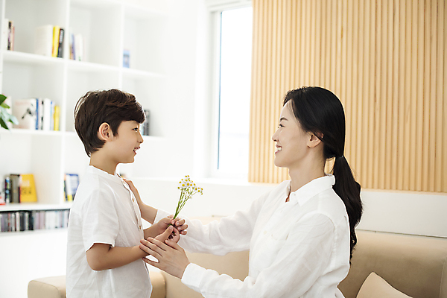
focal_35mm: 50
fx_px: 621
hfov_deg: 39.6
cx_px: 224
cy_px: 149
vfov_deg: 27.0
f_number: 2.8
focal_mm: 50
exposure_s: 1/125
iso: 500
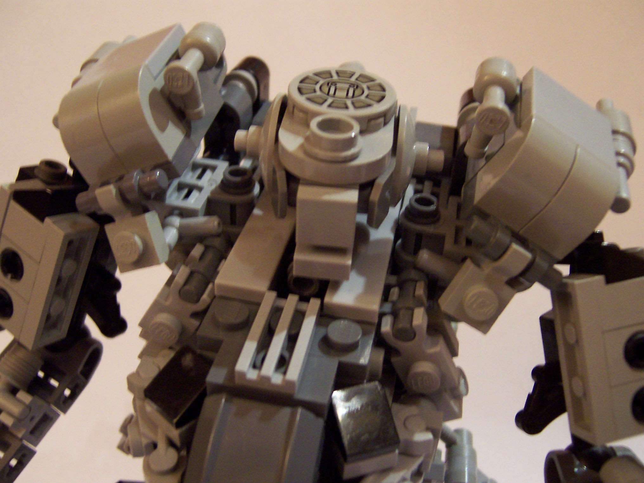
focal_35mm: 36
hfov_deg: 51.4
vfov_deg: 39.7
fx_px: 670
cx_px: 322
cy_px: 242
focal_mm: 5.6
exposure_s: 1/8
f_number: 2.8
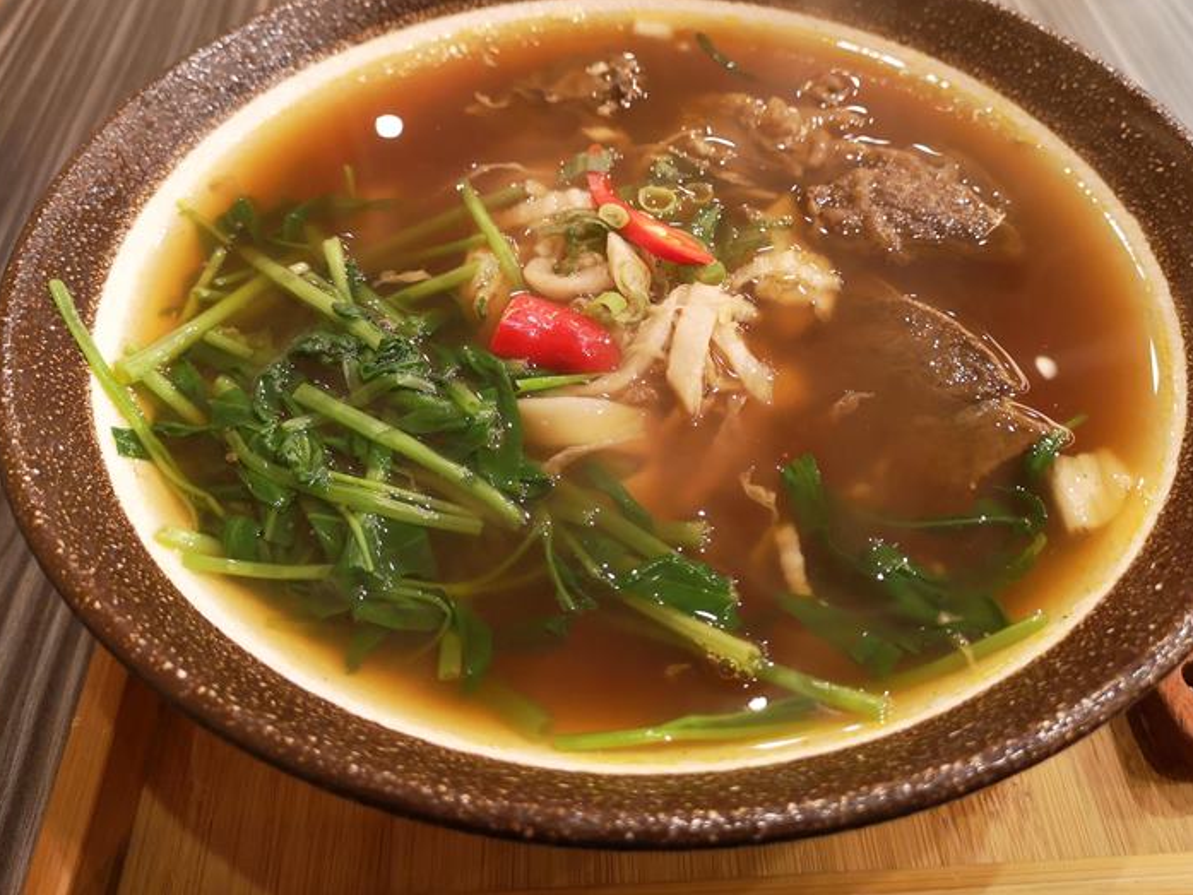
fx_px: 1069
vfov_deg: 45.3
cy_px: 383
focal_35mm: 31
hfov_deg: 58.3
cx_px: 637
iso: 400
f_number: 1.8
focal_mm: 3.95
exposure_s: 1/24
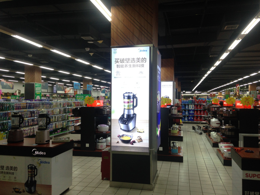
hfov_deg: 55.4
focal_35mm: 33
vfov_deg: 42.9
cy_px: 98
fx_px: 248
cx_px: 130
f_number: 2.4
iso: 80
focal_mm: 4.12
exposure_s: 1/120
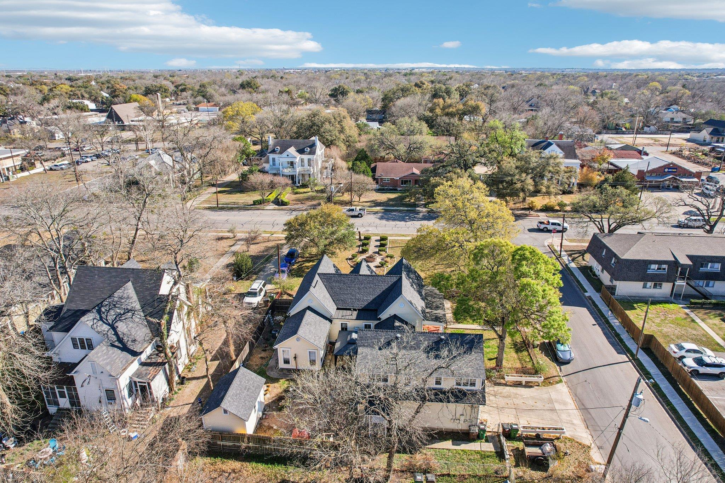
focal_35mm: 22
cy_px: 242
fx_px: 443
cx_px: 362
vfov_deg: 57.2
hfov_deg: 78.6
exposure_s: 1/1250
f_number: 2.8
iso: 100
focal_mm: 8.4
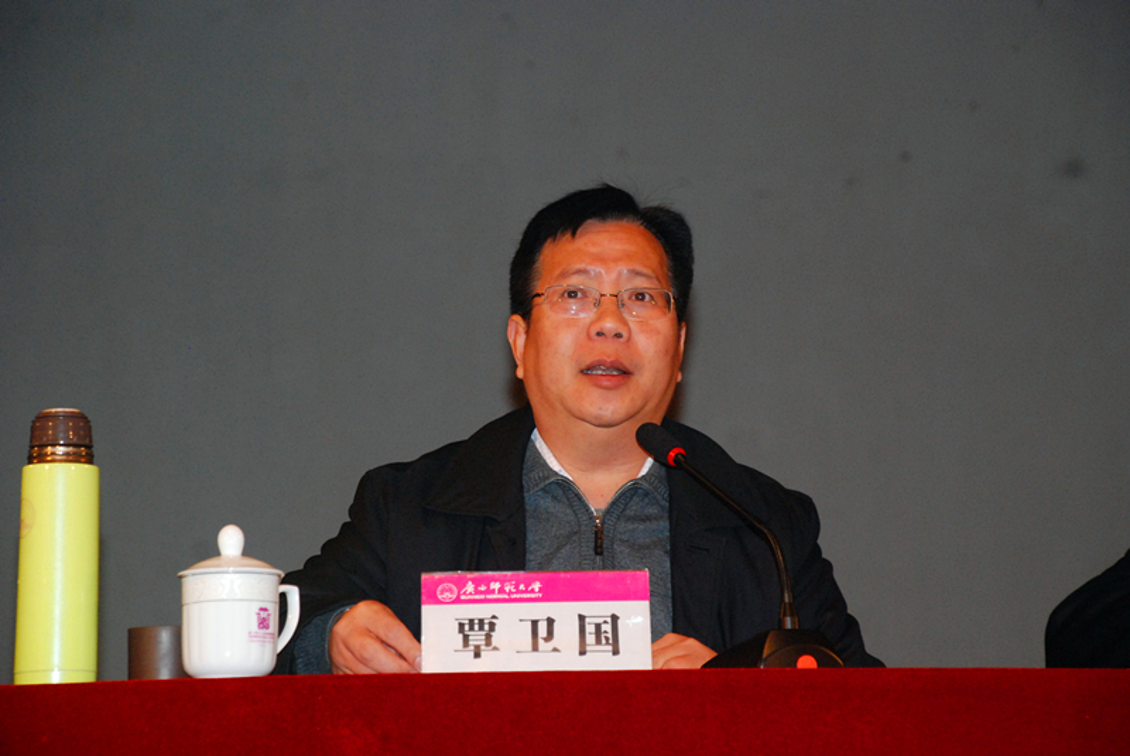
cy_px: 378
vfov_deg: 9.6
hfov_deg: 14.4
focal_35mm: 142
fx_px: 4477
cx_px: 565
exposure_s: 1/200
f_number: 5.6
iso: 1250
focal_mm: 95
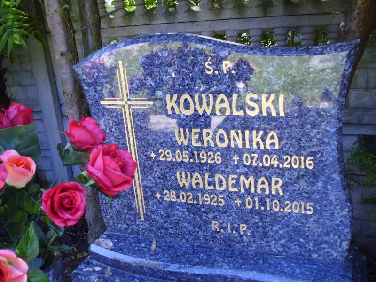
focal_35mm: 40
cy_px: 141
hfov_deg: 46.8
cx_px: 188
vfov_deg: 36.0
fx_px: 434
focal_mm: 7.2
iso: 400
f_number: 3.8
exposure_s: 1/160
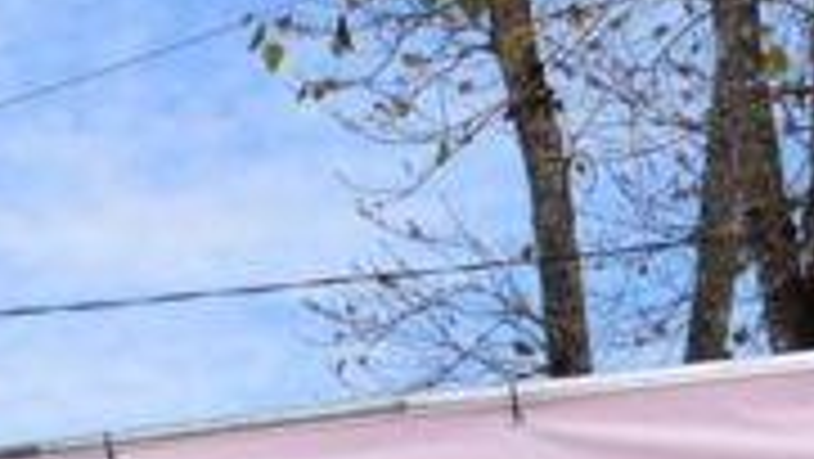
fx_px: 2505
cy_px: 1422
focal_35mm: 116
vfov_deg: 8.6
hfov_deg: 17.6
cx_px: -151
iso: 100
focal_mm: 18
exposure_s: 1/200
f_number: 9
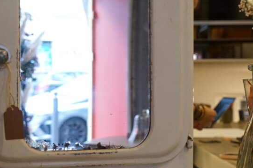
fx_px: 533
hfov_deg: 26.5
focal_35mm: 76
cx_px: 85
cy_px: 93
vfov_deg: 17.9
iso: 6400
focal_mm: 32
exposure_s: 1/160
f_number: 5
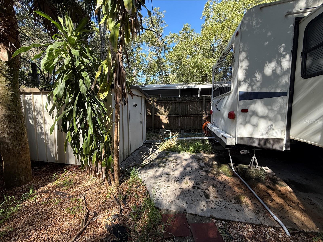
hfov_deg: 102.1
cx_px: 162
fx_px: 131
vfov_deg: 85.7
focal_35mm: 14
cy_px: 121
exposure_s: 1/252
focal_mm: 2.22
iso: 64
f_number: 2.2
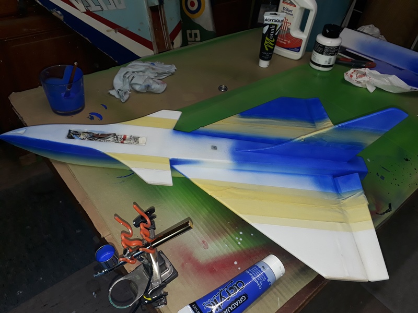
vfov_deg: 51.4
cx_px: 209
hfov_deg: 65.3
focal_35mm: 27
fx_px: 326
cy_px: 156
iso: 50
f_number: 1.9
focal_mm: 3.6
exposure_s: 1/50
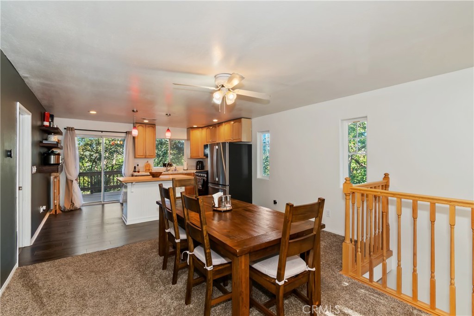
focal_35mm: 15
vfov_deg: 77.3
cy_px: 158
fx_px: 198
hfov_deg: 100.4
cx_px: 237
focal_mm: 10
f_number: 8
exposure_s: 1/30
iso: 400
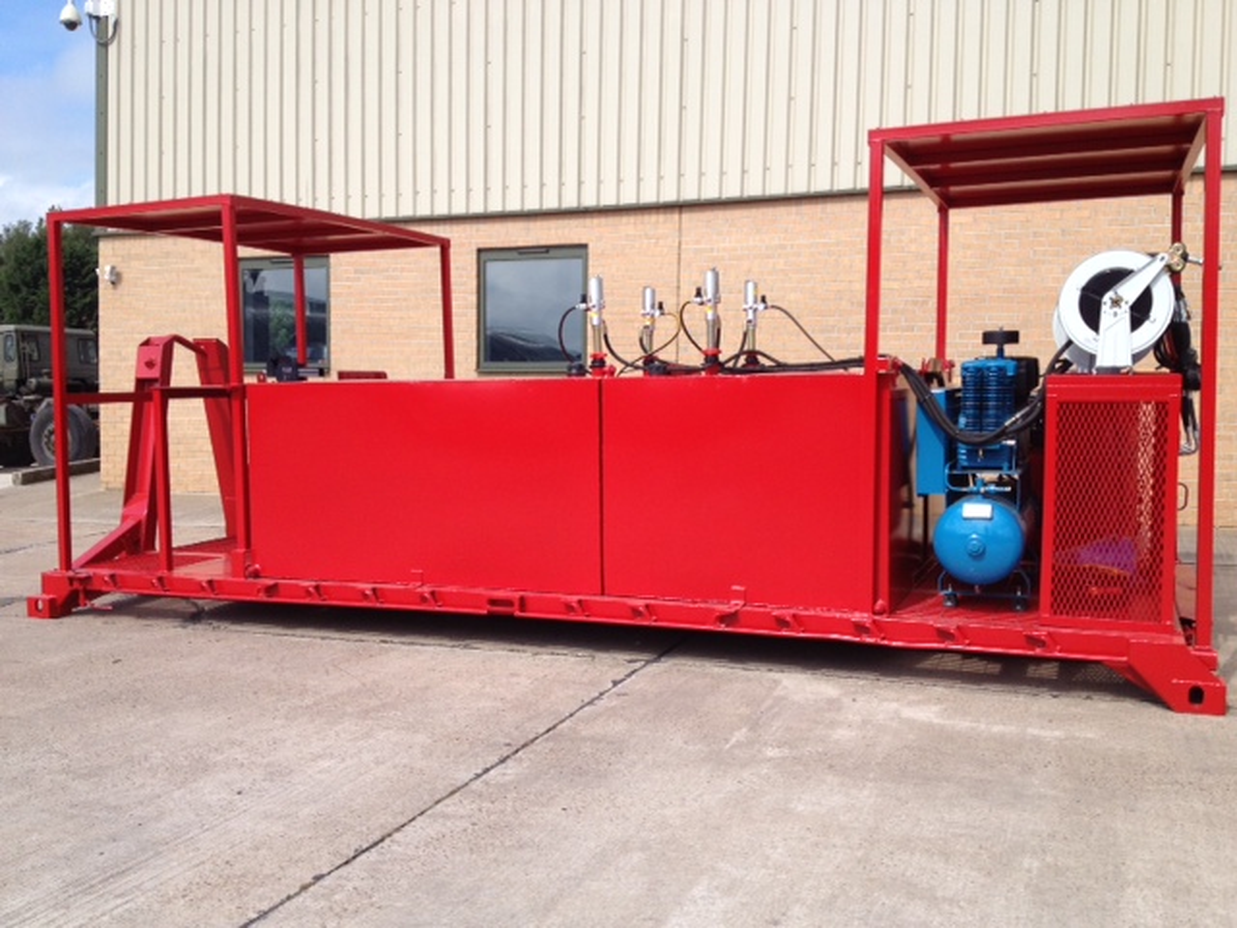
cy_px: 464
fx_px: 1251
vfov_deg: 40.7
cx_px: 618
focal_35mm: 35
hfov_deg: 52.6
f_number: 2.4
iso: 64
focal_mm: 4.28
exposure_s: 1/1534
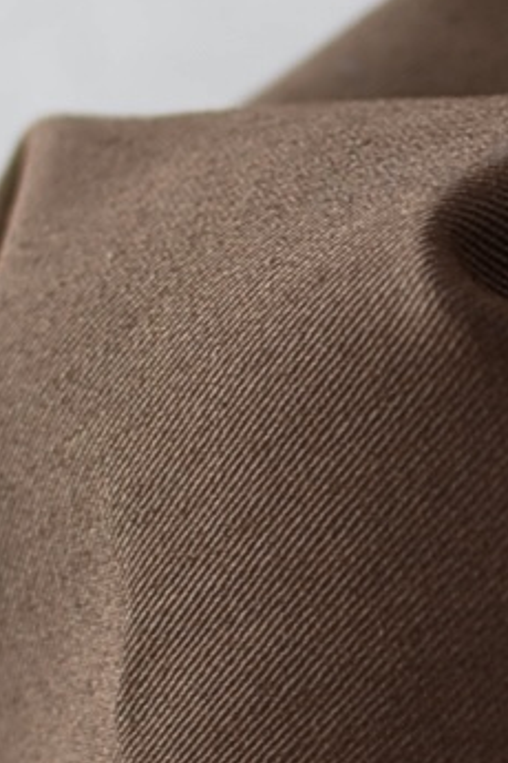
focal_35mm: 350
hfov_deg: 3.9
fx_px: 7415
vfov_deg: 5.9
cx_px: 1109
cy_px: 767
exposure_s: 1/50
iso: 100
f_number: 3.5
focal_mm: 35
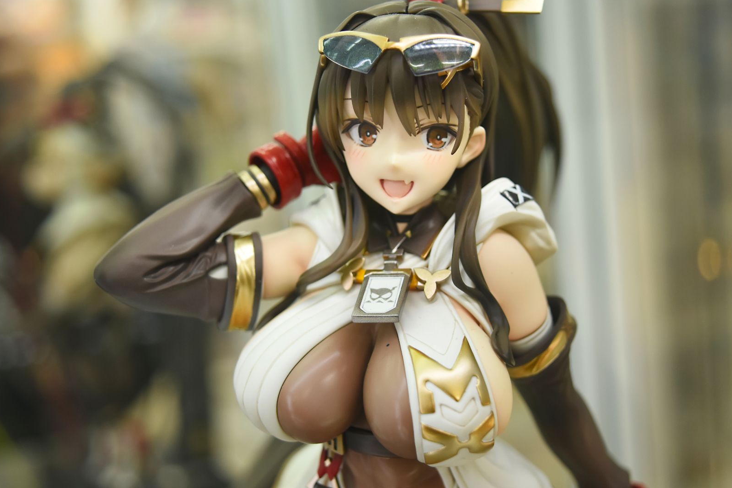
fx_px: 1179
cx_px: 360
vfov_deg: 23.4
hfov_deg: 34.5
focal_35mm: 58
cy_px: 244
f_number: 4.8
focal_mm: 38
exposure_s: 1/80
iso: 640
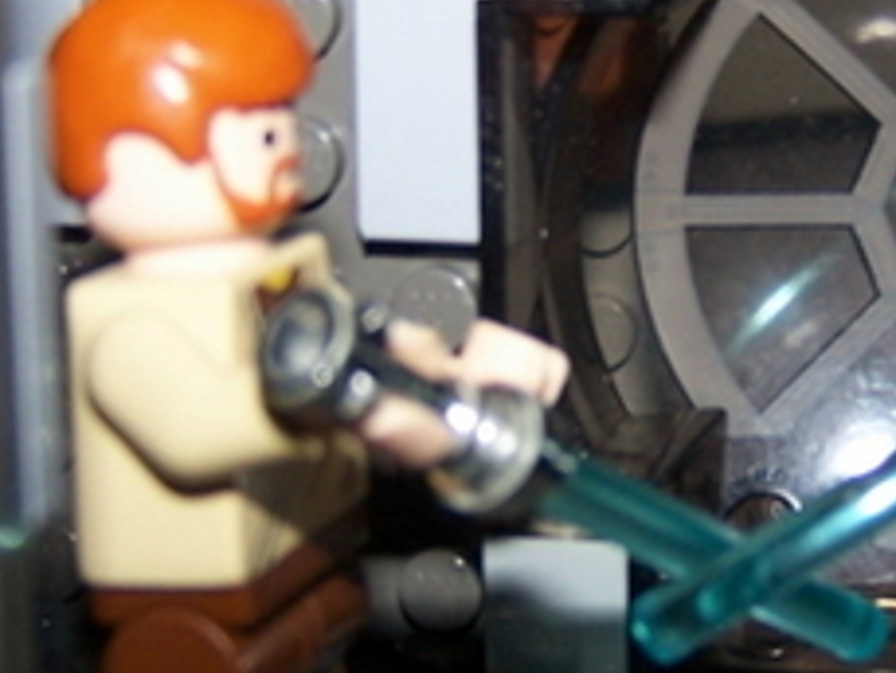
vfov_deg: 13.6
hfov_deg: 17.9
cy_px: 340
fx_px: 2823
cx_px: 736
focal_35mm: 109
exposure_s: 1/60
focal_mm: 6.3
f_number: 2.8
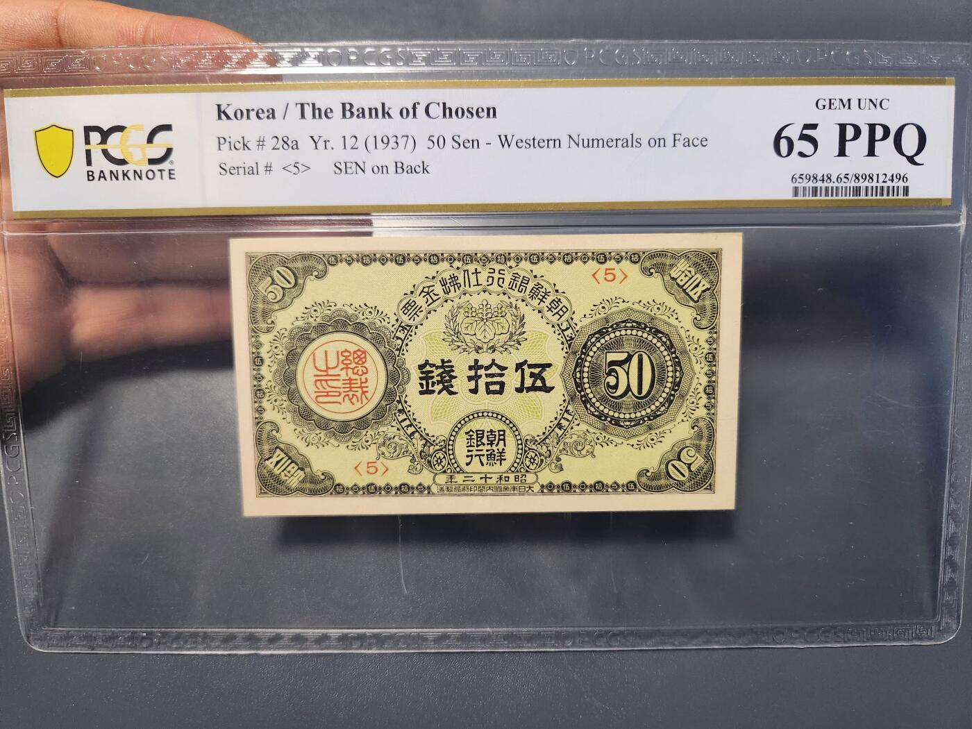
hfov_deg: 73.9
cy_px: 364
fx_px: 646
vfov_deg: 58.9
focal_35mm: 23
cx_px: 486
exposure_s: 1/101
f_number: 1.8
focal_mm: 5.4
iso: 400
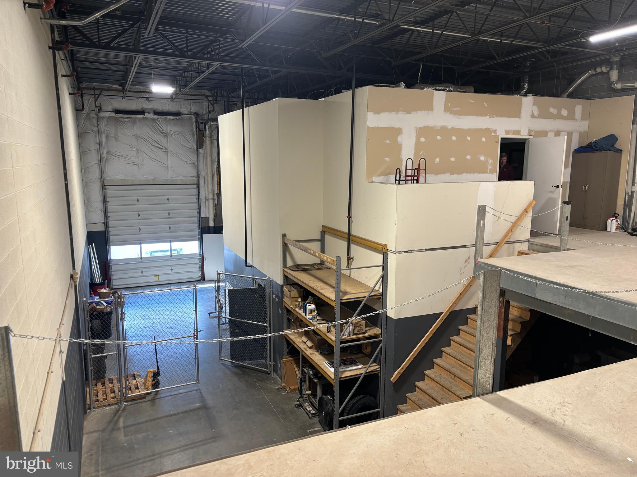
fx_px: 478
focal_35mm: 26
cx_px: 318
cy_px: 238
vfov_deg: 53.1
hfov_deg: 67.3
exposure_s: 1/60
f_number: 1.6
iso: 125
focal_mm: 5.96
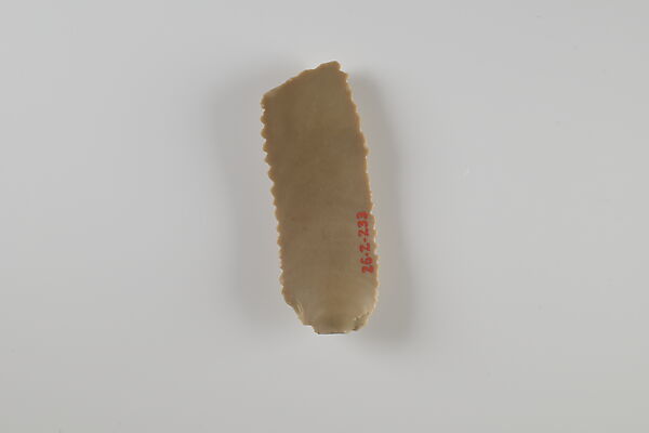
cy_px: 216
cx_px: 324
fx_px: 1082
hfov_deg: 33.4
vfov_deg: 22.6
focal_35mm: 60
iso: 125
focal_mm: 40
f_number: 18
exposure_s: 1/30
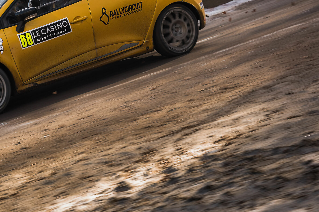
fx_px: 1630
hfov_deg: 11.2
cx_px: 81
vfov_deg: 7.5
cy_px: 44
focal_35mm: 184
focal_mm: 105
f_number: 10
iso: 320
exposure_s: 1/160
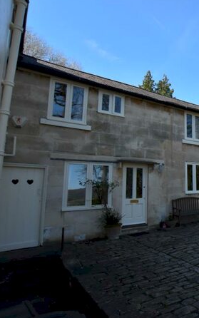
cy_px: 157
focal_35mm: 24
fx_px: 208
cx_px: 243
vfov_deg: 74.8
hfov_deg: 37.5
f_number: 8
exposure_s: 1/500
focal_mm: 10
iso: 720
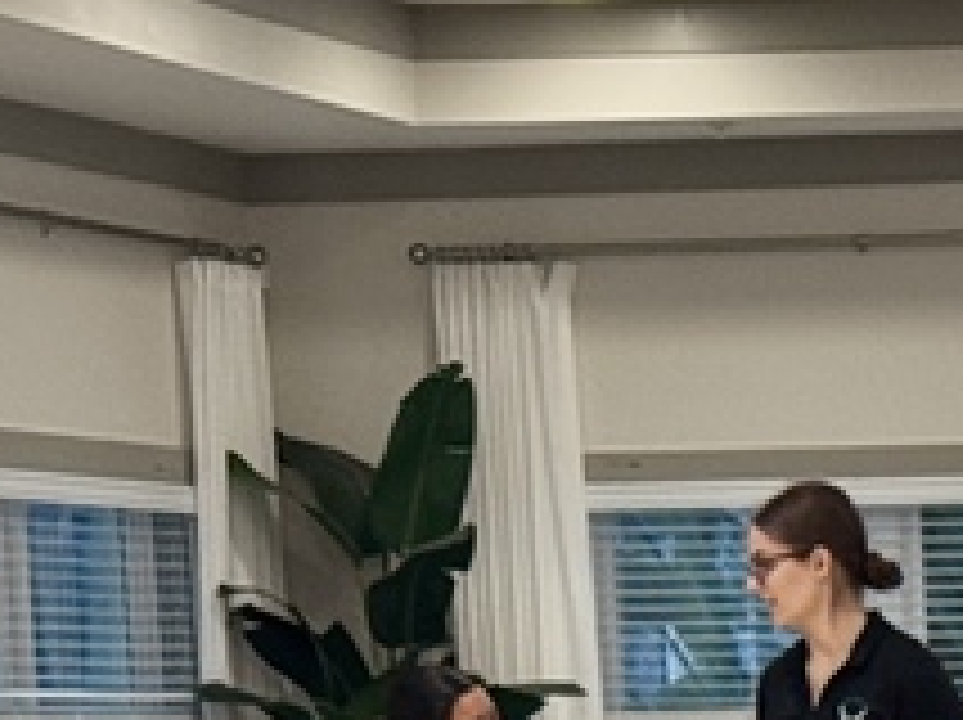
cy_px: 1508
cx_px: 1696
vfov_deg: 6.2
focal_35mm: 230
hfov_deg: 8.3
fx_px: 6391
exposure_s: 1/60
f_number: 1.78
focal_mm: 6.76
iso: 200
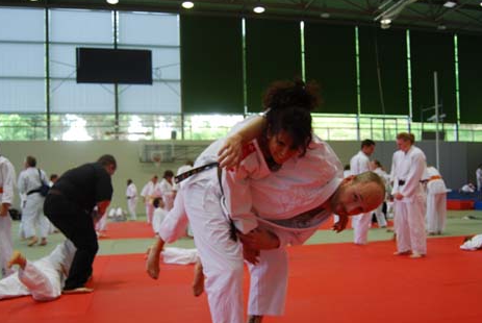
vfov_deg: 37.7
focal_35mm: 35
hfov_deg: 54.3
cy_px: 204
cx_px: 256
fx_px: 469
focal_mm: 18
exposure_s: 1/40
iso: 200
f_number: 3.5
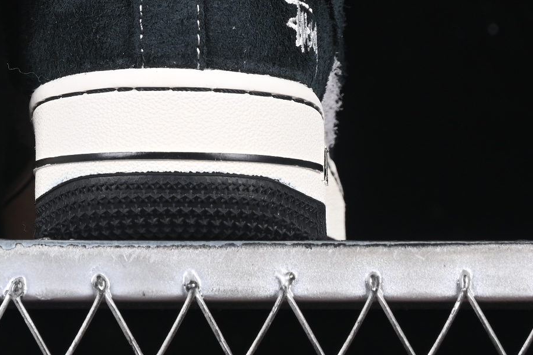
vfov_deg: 5.9
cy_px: -95
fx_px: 3404
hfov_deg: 8.9
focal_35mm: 230
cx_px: 7
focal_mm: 50
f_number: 6.3
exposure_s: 1/60
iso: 160
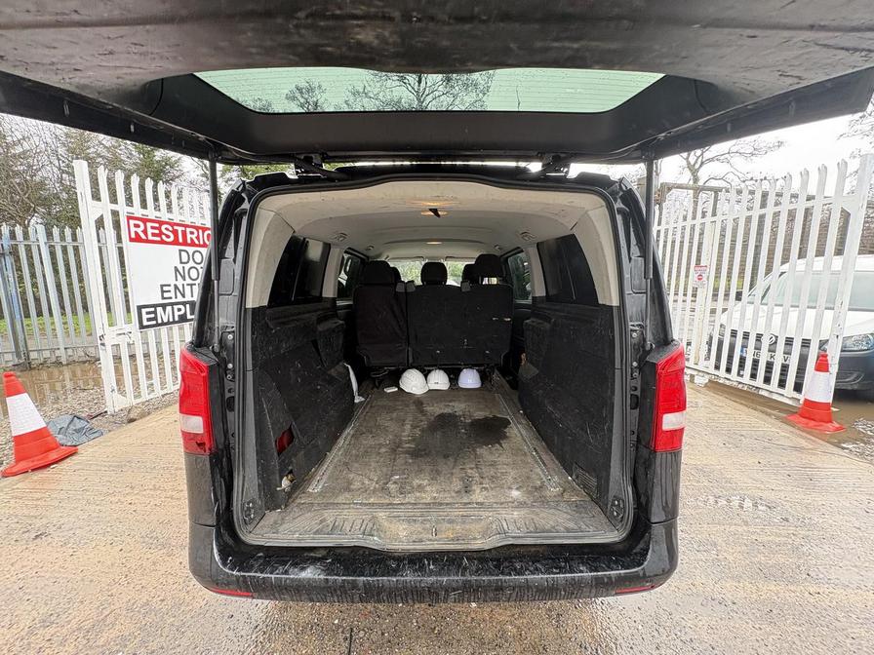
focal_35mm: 14
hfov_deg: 102.1
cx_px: 437
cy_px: 328
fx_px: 353
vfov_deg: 85.7
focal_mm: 2.22
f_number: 2.2
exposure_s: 1/107
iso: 125
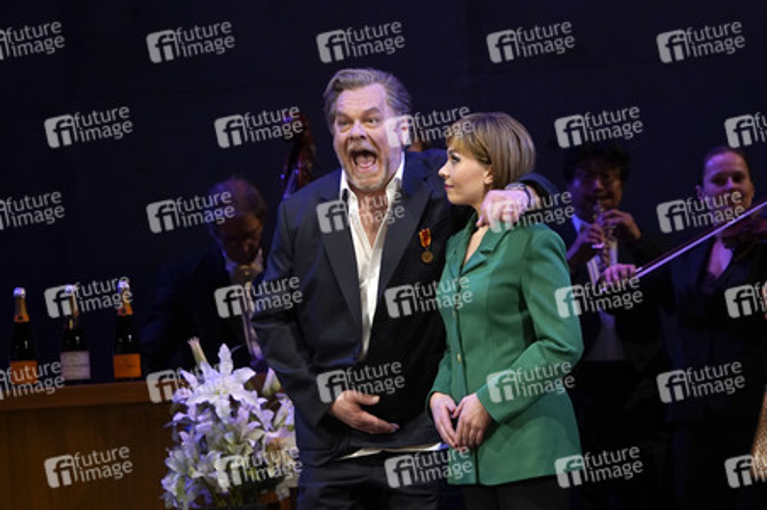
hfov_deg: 5.8
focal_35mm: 353
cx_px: 384
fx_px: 7515
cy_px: 255
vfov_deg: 3.9
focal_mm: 353
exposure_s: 1/200
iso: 3200
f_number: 6.3
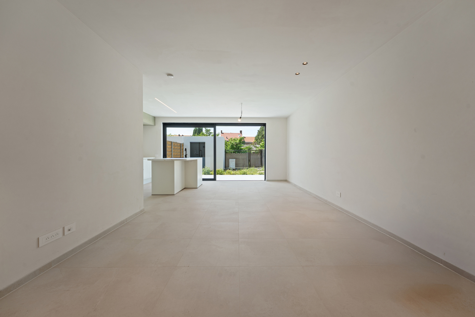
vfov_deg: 81.2
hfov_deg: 104.3
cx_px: 238
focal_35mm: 14
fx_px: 185
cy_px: 158
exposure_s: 1/15
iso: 250
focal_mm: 14
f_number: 9
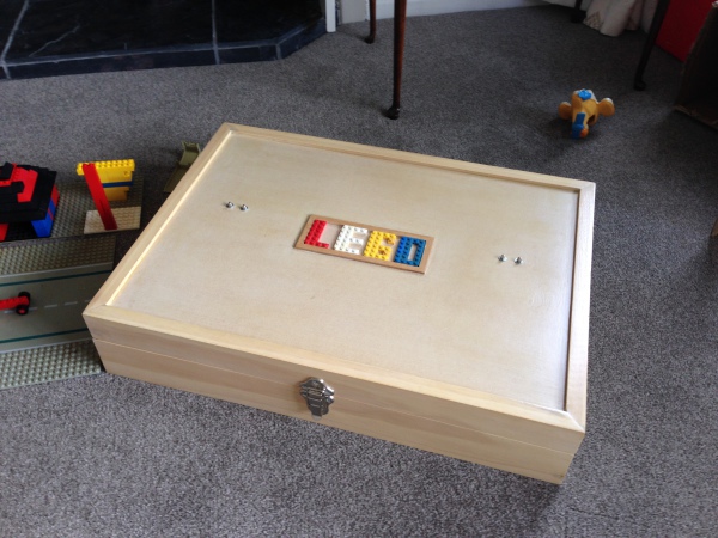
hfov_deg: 55.4
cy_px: 269
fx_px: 684
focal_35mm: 33
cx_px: 359
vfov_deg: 42.9
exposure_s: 1/30
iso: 50
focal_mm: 4.12
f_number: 2.4
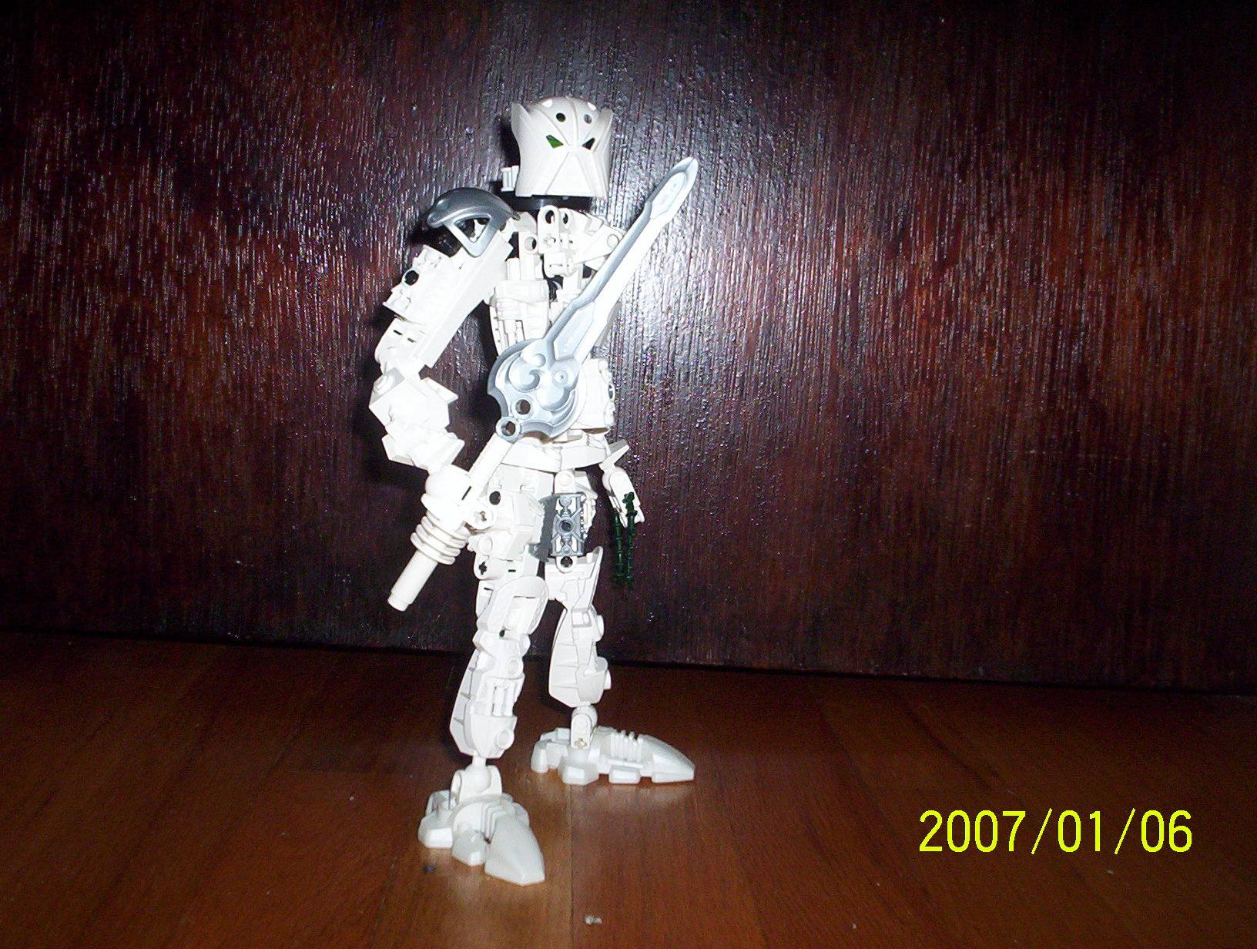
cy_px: 474
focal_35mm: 38
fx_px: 1383
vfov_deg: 37.9
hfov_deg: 48.9
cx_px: 628
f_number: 4.5
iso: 140
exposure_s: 1/60
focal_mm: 4.99
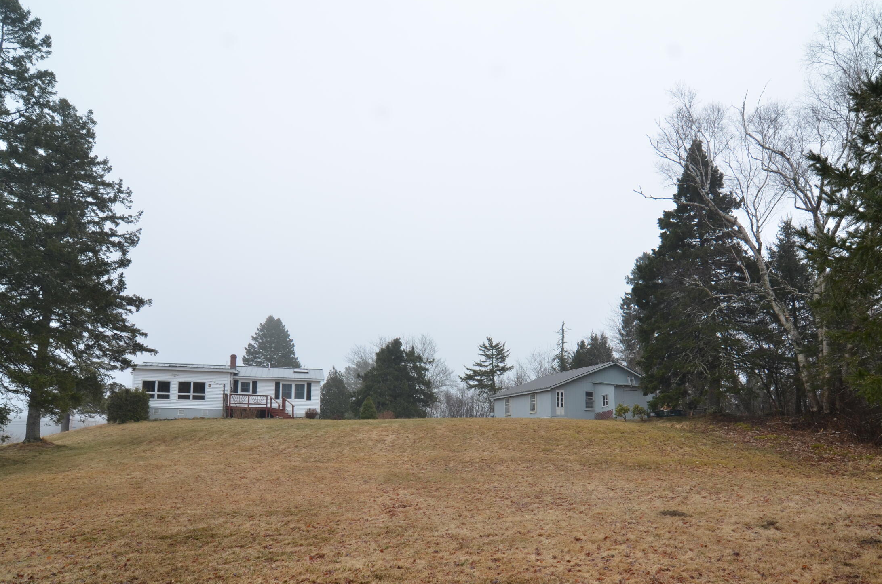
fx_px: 555
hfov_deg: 76.8
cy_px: 396
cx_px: 477
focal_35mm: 23
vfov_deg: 54.2
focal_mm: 11
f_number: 7.1
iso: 200
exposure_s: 1/200
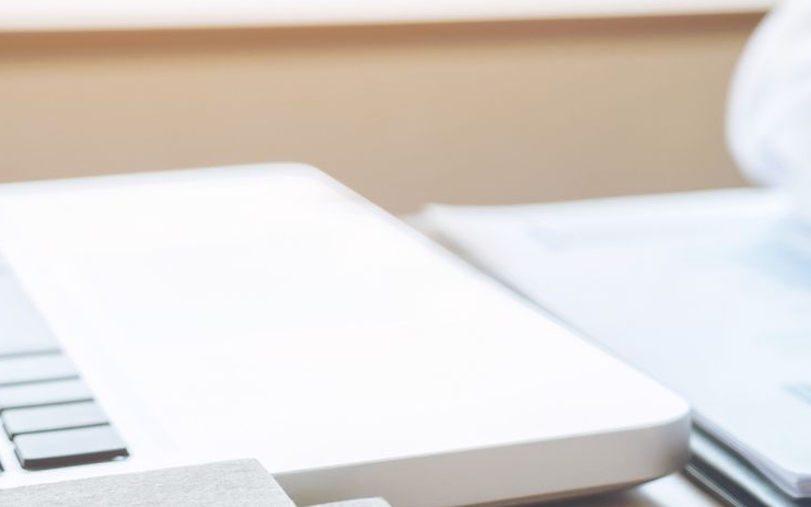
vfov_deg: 13.2
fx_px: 2188
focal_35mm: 99
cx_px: 889
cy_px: 181
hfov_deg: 20.1
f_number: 3.2
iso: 400
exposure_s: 1/125
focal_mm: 24.3
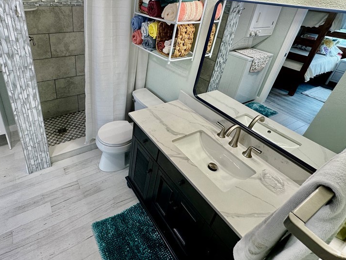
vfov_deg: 64.5
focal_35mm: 20
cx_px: 121
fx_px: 200
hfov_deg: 79.5
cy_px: 89
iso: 125
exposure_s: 1/120
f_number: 2.2
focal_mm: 2.22
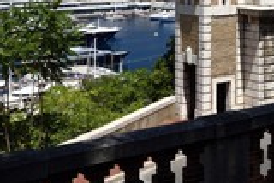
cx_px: 233
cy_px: -34
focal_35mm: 76
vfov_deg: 17.2
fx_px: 579
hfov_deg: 26.0
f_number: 13
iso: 200
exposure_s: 1/320
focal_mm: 29
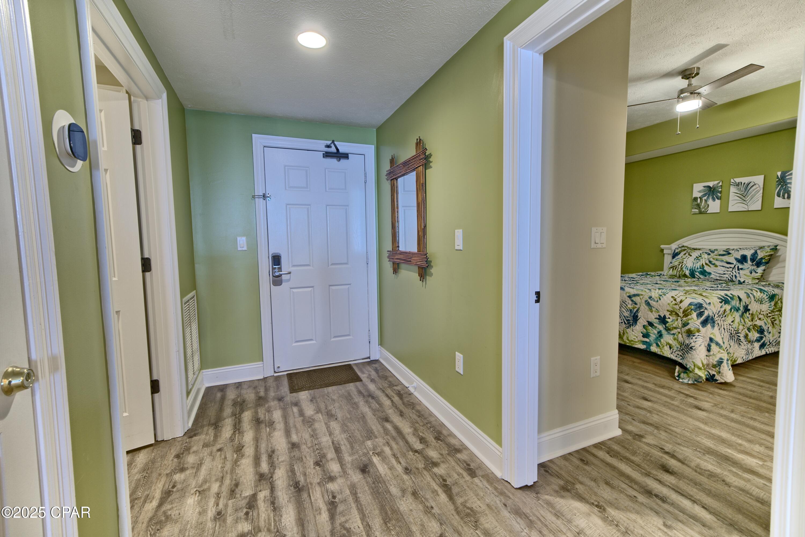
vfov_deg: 77.4
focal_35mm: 15
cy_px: 268
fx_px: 335
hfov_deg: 100.4
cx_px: 402
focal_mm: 15
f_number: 8
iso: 500
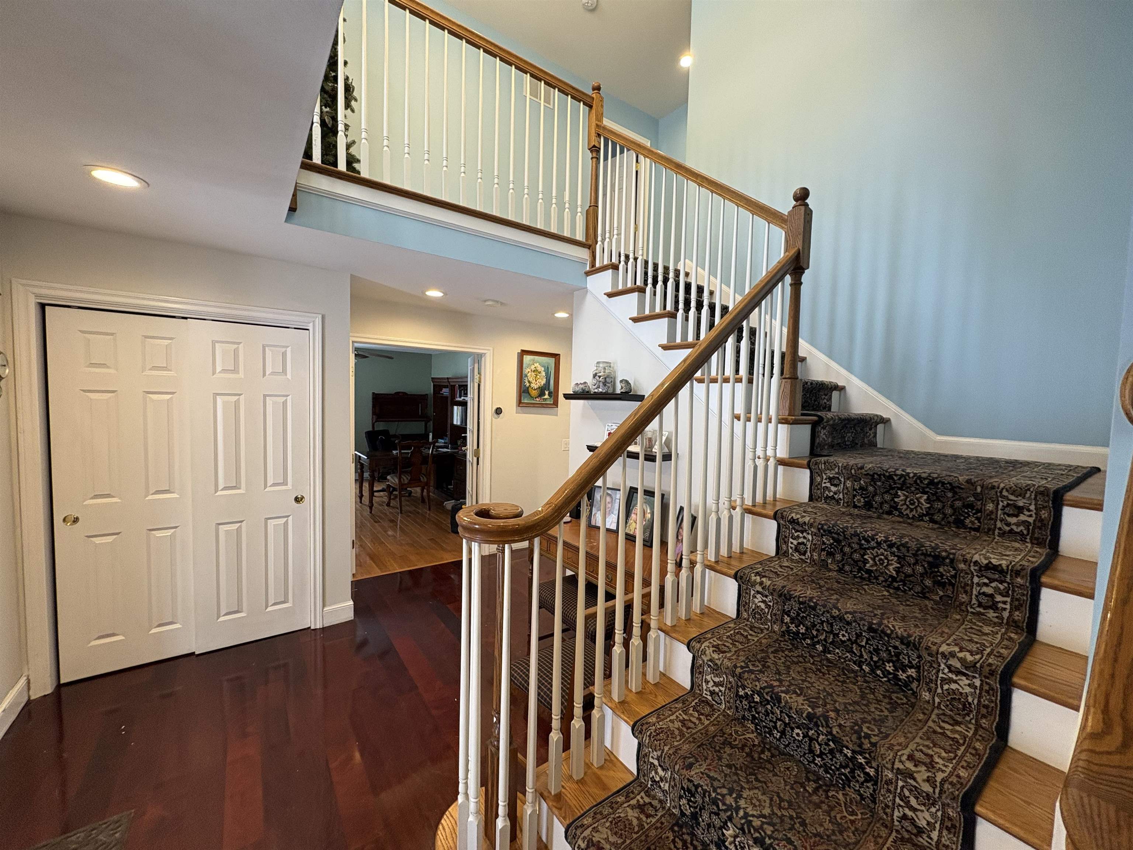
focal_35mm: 14
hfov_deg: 102.1
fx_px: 458
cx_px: 566
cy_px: 425
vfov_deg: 85.7
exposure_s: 1/60
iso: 160
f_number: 2.2
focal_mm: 2.22
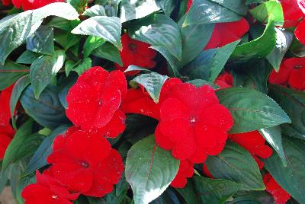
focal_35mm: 48
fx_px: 407
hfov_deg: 41.1
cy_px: 102
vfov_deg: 28.2
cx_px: 152
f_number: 5
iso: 200
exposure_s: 1/60
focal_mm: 32
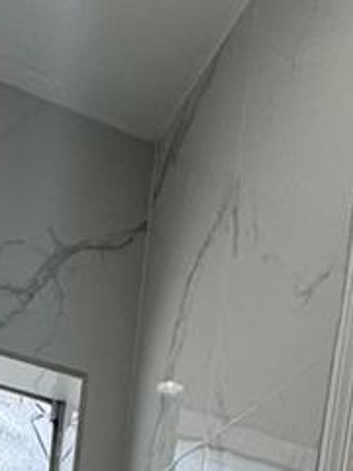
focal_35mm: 70
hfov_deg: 20.9
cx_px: 108
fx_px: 952
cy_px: 973
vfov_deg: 17.8
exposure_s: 1/120
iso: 50
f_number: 2.2
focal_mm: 2.22
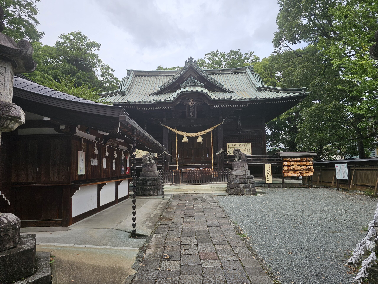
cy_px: 142
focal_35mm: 23
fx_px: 251
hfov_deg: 73.9
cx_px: 189
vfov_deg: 58.9
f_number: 1.7
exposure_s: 1/400
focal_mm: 6.3
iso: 10
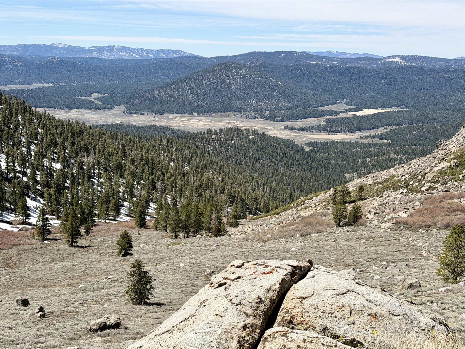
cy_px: 174
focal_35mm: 48
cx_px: 232
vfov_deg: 30.3
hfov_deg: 39.7
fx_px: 645
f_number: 1.78
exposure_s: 1/4329
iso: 64
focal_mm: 6.76
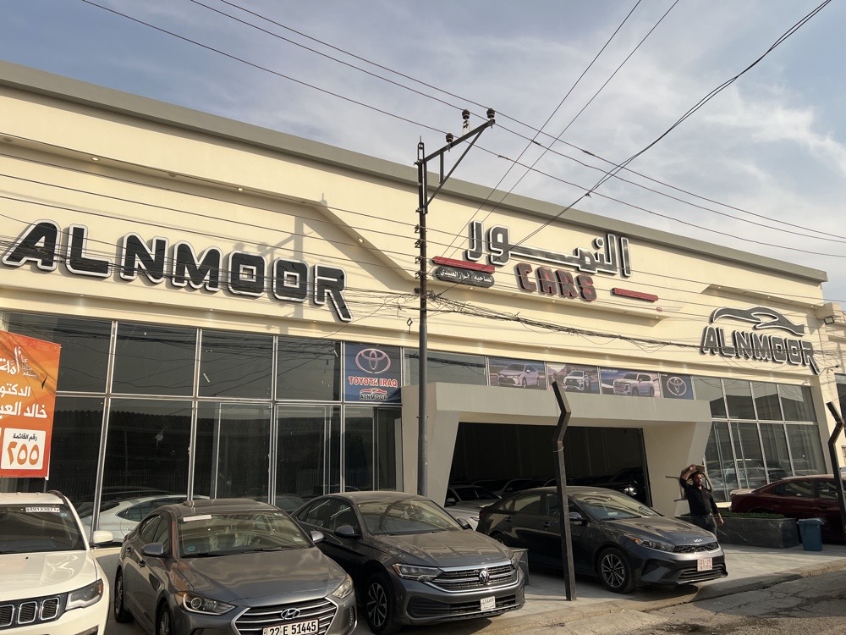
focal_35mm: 26
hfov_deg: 67.3
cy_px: 318
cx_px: 423
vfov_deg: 53.1
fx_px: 635
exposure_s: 1/4630
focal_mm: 5.7
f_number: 1.5
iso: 50
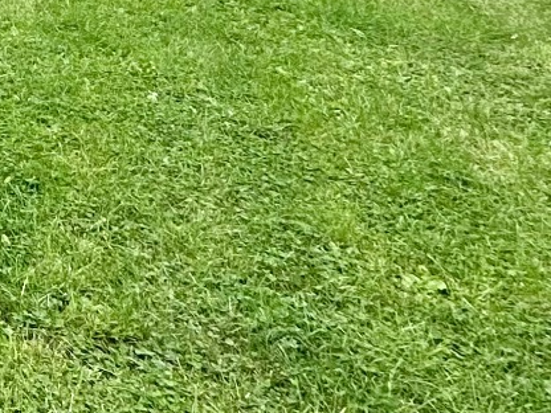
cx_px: -763
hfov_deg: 15.3
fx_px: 1098
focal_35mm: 69
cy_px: -369
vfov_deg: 16.9
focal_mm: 2.22
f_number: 2.2
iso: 40
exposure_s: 1/404
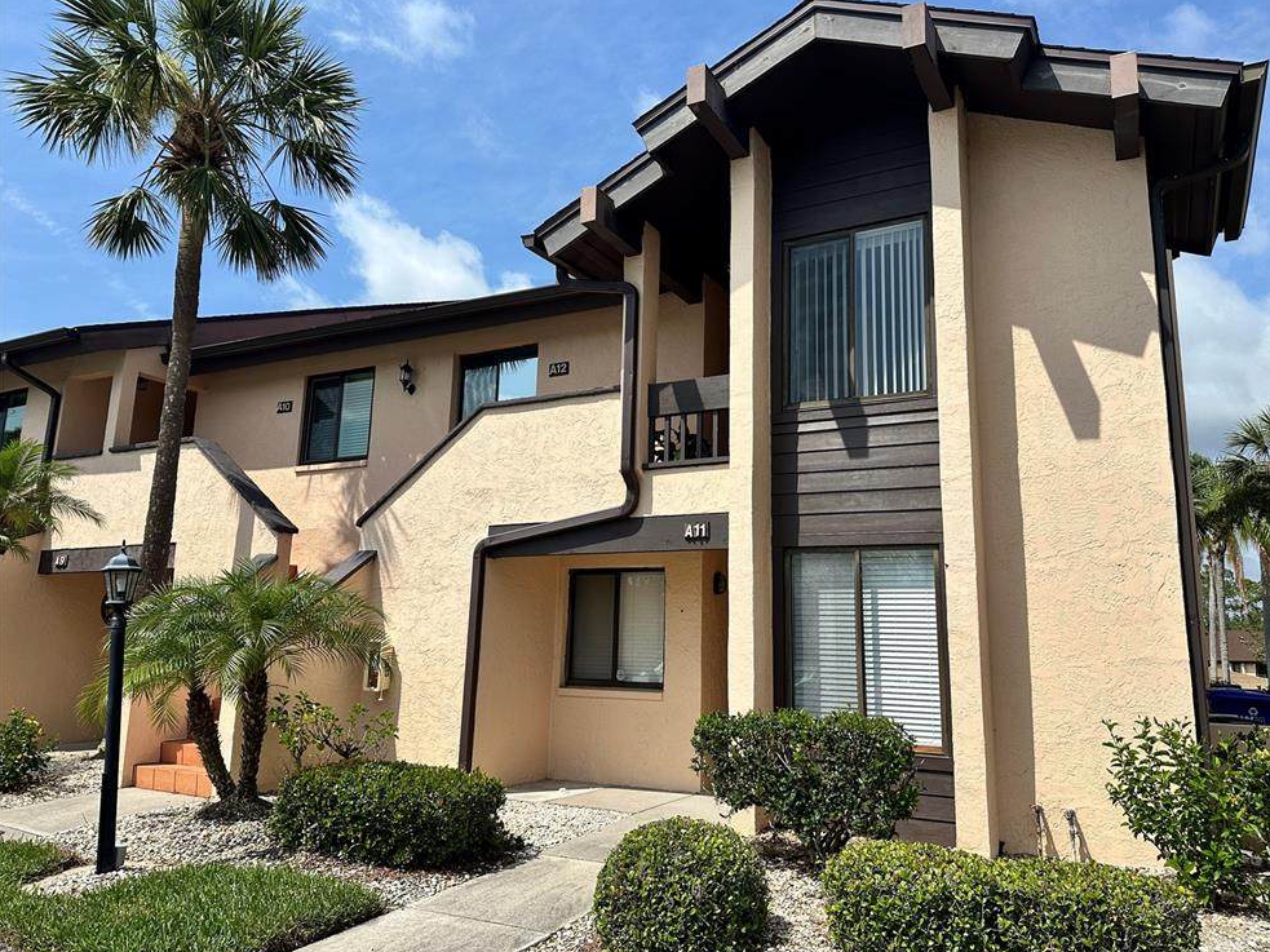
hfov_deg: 69.4
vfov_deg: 54.9
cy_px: 469
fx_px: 917
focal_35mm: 25
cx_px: 659
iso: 80
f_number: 1.78
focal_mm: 6.86
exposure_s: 1/7042
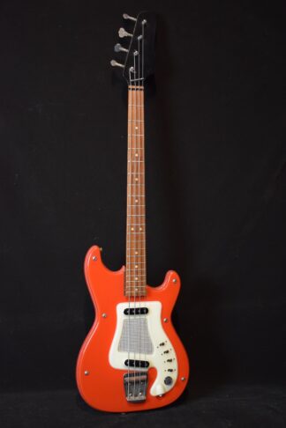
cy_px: 214
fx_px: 554
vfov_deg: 42.3
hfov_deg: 28.9
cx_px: 143
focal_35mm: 46
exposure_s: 1/30
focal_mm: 31
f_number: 4.2
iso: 2200
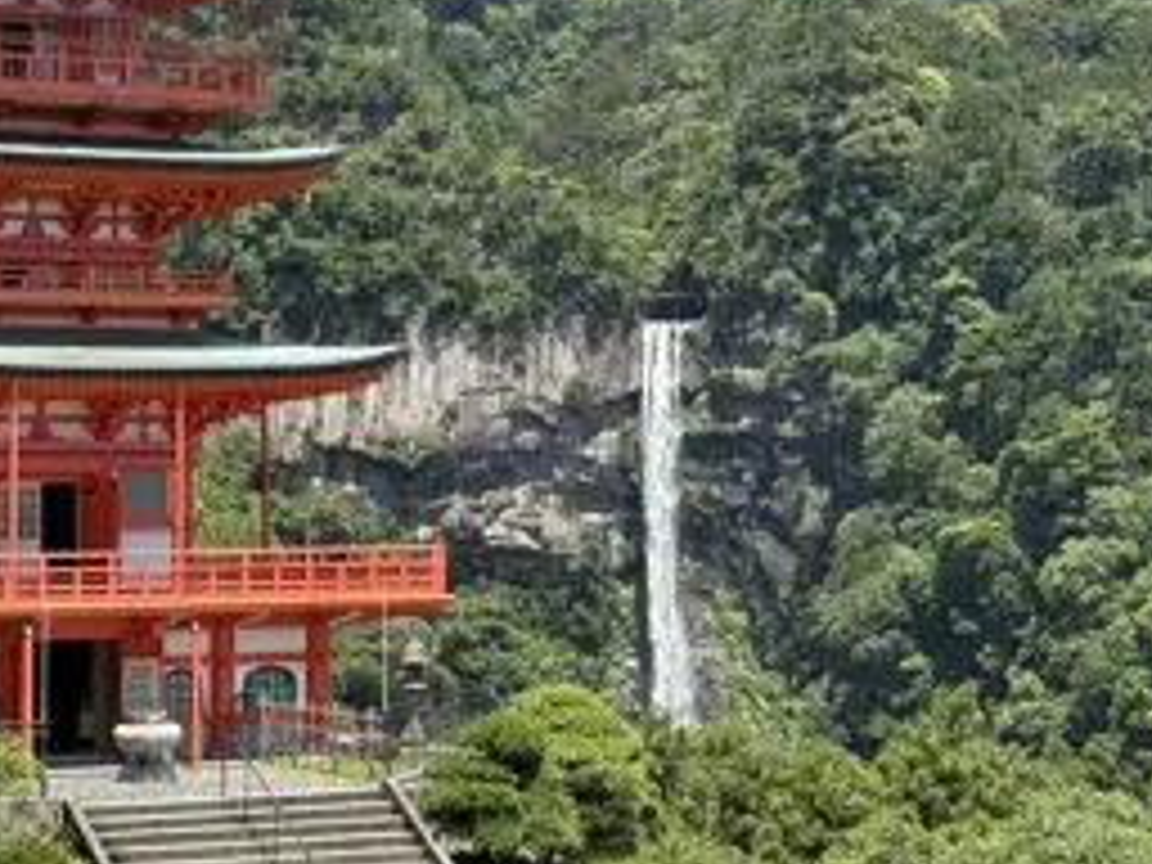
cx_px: 518
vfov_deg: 14.7
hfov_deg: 19.6
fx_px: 3328
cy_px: 187
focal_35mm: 100
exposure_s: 1/1957
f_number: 1.6
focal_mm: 5.96
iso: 40
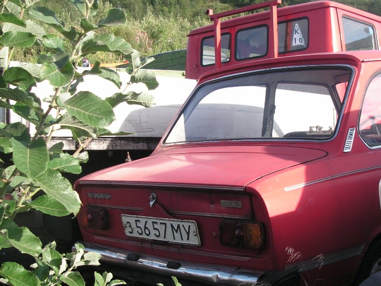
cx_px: 232
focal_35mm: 55
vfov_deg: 26.5
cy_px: 168
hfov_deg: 34.8
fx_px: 606
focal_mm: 6.3
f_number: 3.3
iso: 50
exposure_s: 1/180
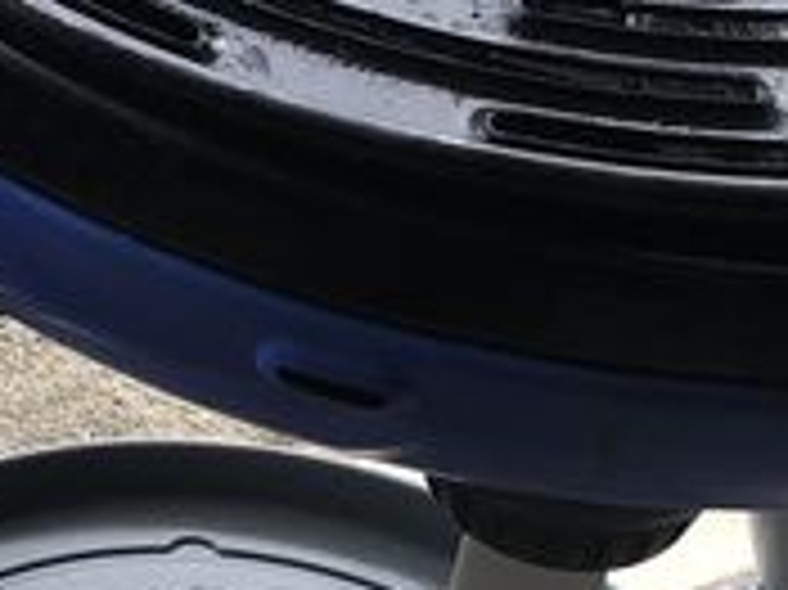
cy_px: 680
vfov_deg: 9.2
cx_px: -86
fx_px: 3640
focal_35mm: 160
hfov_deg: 12.1
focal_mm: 3.99
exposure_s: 1/120
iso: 32
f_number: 1.8
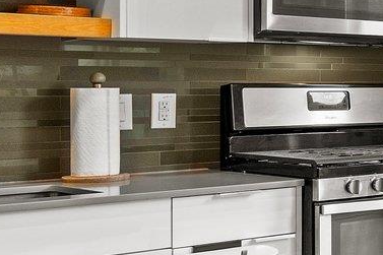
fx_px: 925
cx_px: 785
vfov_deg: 15.7
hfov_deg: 16.8
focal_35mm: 87
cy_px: 128
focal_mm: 16
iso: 800
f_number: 8
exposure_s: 1/10
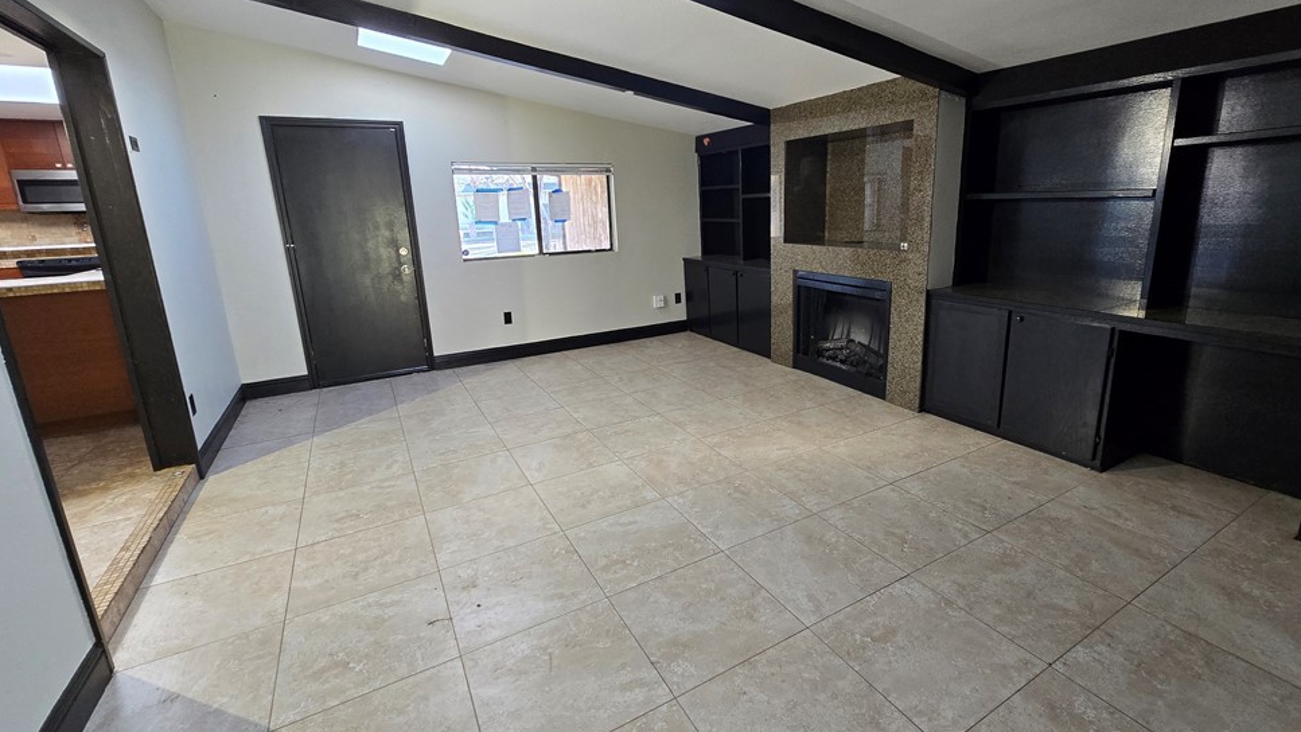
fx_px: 517
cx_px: 682
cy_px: 327
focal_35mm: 15
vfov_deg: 70.3
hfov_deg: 102.9
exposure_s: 1/100
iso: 320
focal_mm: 2.2
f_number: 2.2
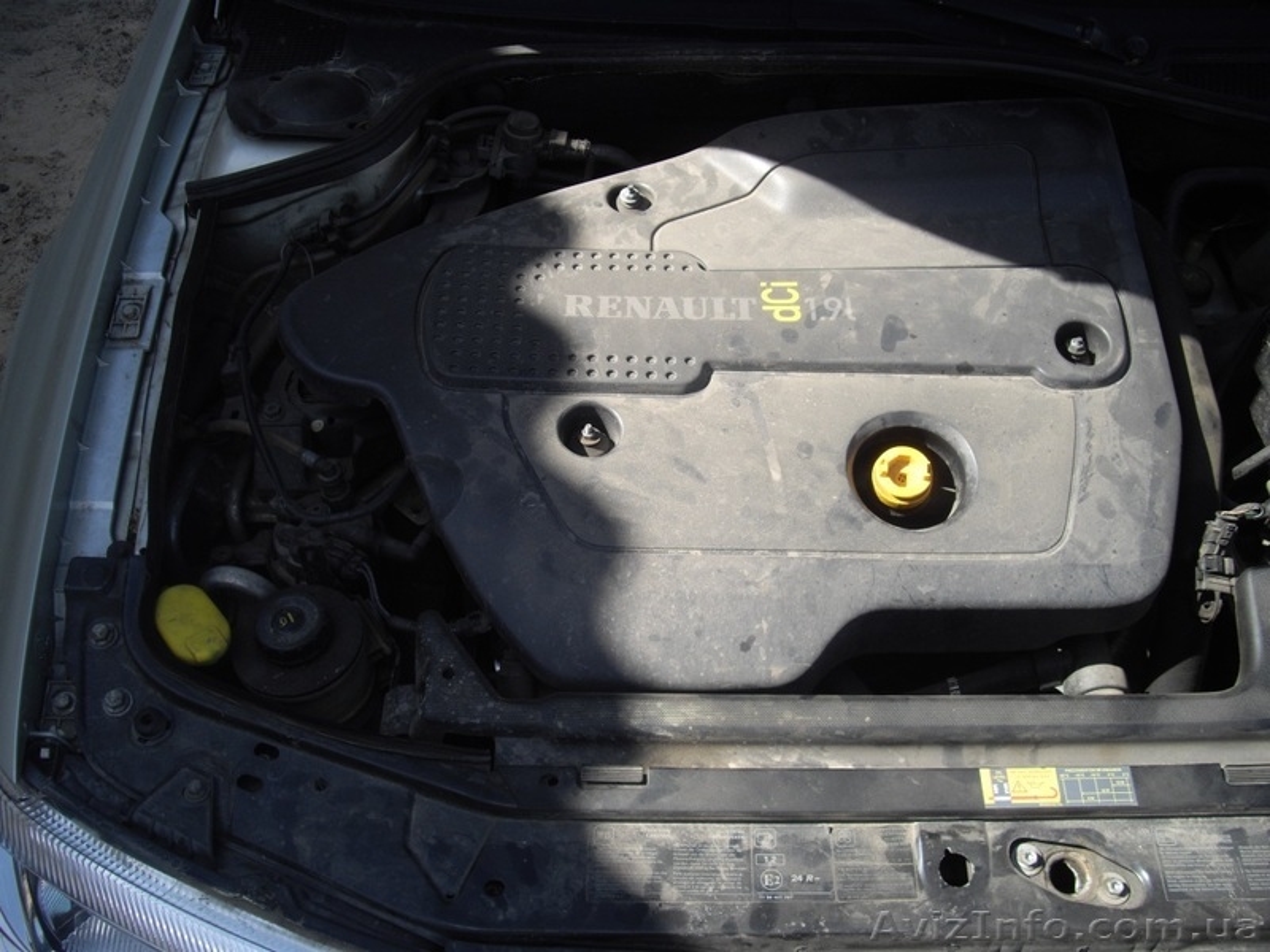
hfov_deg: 49.0
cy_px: 476
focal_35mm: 38
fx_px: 1394
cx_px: 635
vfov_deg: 37.7
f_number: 2.8
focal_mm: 7.9
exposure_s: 1/400
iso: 64
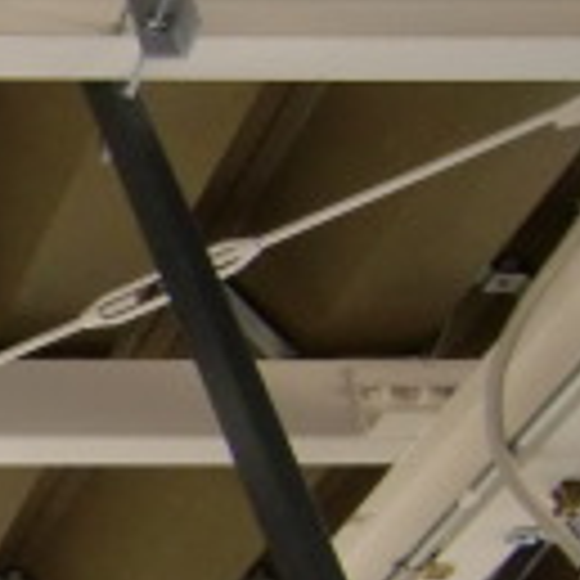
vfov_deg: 13.7
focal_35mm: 123
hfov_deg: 11.8
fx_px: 2332
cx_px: -769
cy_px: 733
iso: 250
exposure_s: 1/60
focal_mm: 4.9
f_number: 2.6
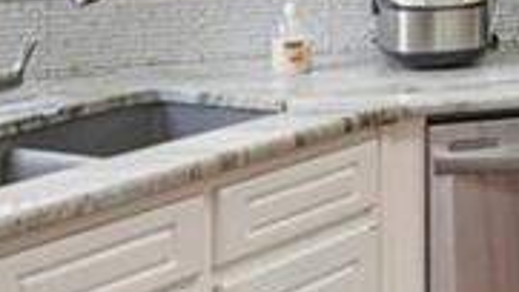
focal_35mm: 95
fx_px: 1308
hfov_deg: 18.9
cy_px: -162
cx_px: 846
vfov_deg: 12.1
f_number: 8
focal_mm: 16
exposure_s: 1/100
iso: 800
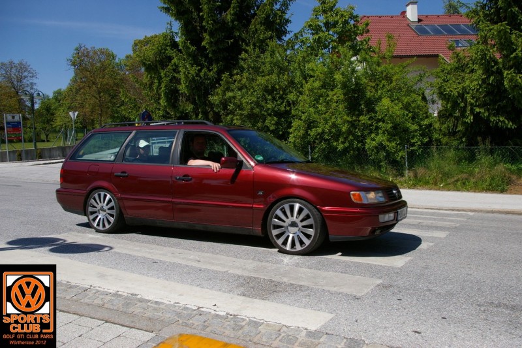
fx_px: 457
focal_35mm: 32
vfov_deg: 41.7
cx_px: 261
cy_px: 174
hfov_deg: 59.5
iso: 200
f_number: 8
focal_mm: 21
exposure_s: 1/350
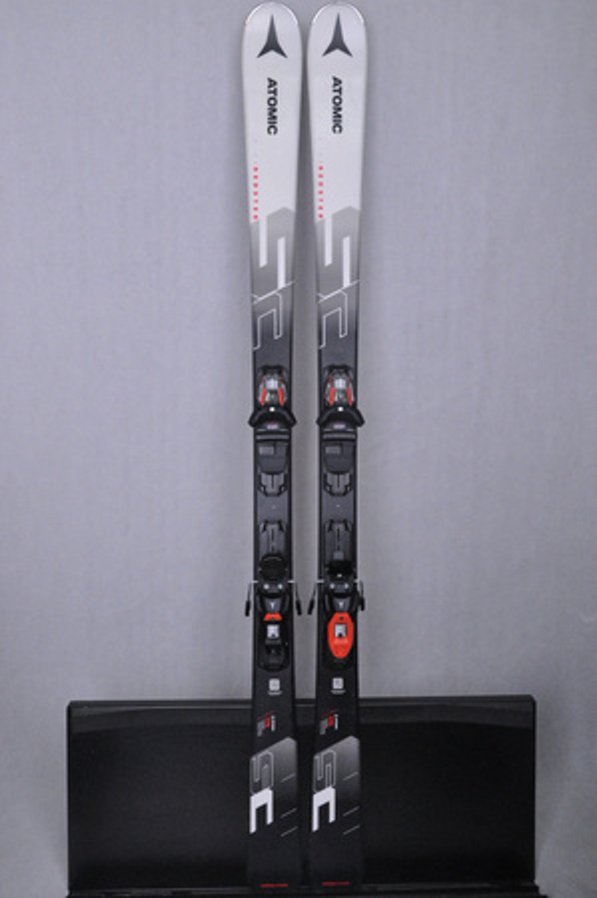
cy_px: 449
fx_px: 823
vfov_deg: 57.3
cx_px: 298
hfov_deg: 39.9
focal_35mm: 33
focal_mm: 22
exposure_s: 1/125
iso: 3200
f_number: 9.5
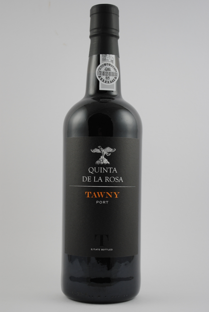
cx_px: 104
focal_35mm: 60
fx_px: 521
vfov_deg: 33.4
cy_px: 156
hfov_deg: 22.7
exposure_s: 1/60
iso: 200
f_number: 5.3
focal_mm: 40
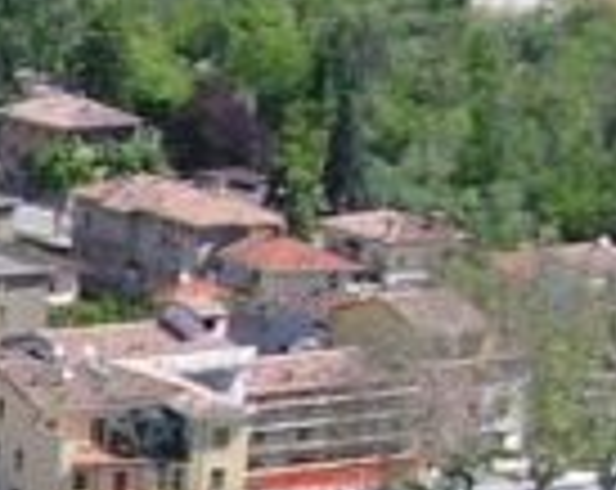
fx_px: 4566
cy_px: 1007
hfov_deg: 6.8
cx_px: -1394
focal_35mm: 251
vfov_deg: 6.0
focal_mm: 7.8
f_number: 5.6
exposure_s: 1/350
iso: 100
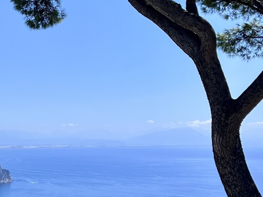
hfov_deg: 19.8
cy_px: 135
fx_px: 722
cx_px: -25
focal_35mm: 95
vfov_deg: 15.5
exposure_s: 1/3968
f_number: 1.5
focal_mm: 5.7
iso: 50
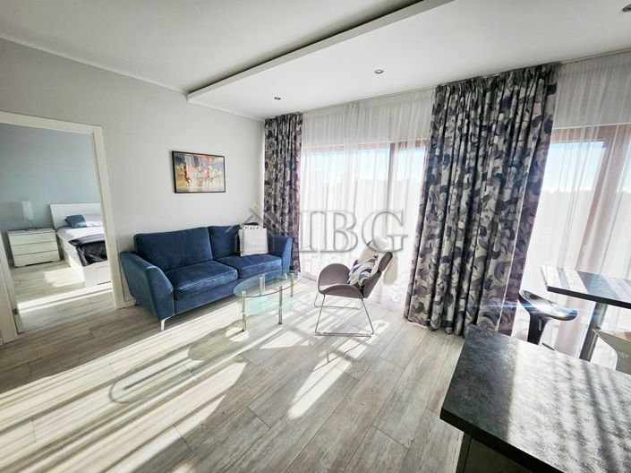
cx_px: 316
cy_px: 236
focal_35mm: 13
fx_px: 237
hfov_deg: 106.2
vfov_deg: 89.9
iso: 32
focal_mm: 1.7
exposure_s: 1/619
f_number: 2.2
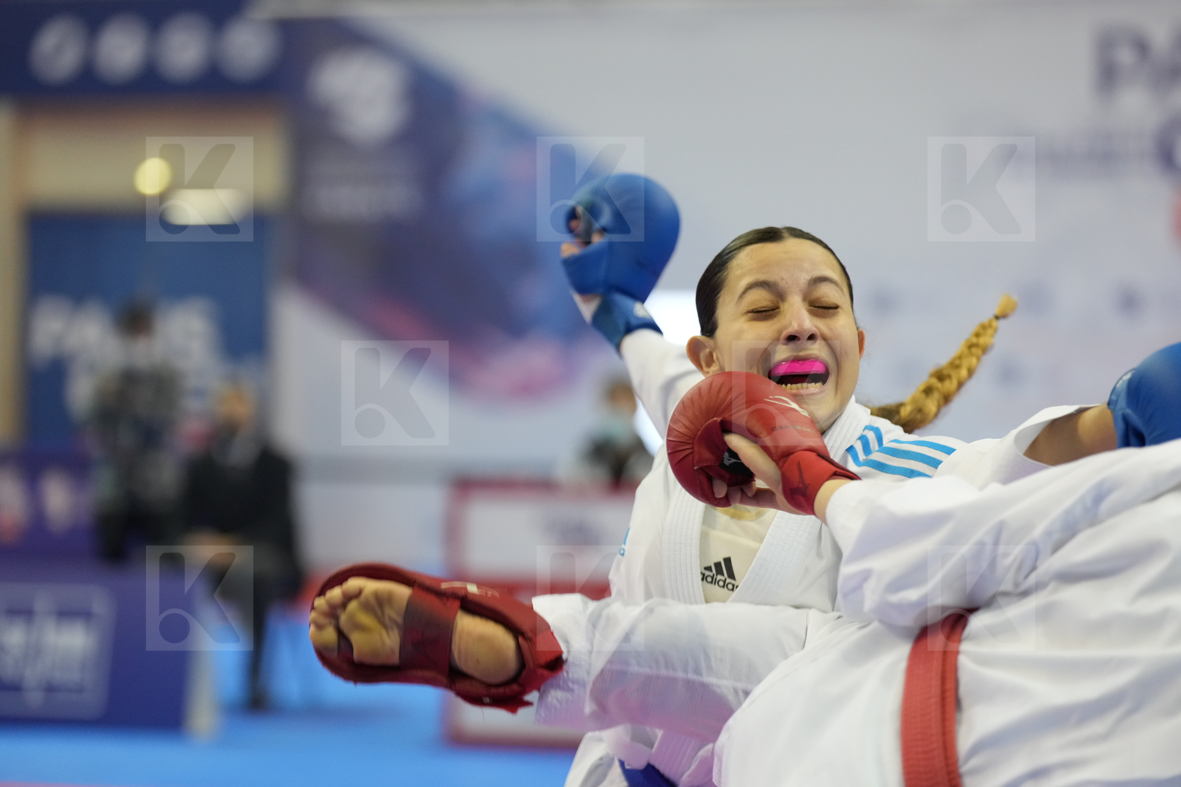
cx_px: 590
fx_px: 3772
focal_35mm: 115
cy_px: 394
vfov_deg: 11.9
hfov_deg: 17.8
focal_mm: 115
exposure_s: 1/1000
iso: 3200
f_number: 2.8
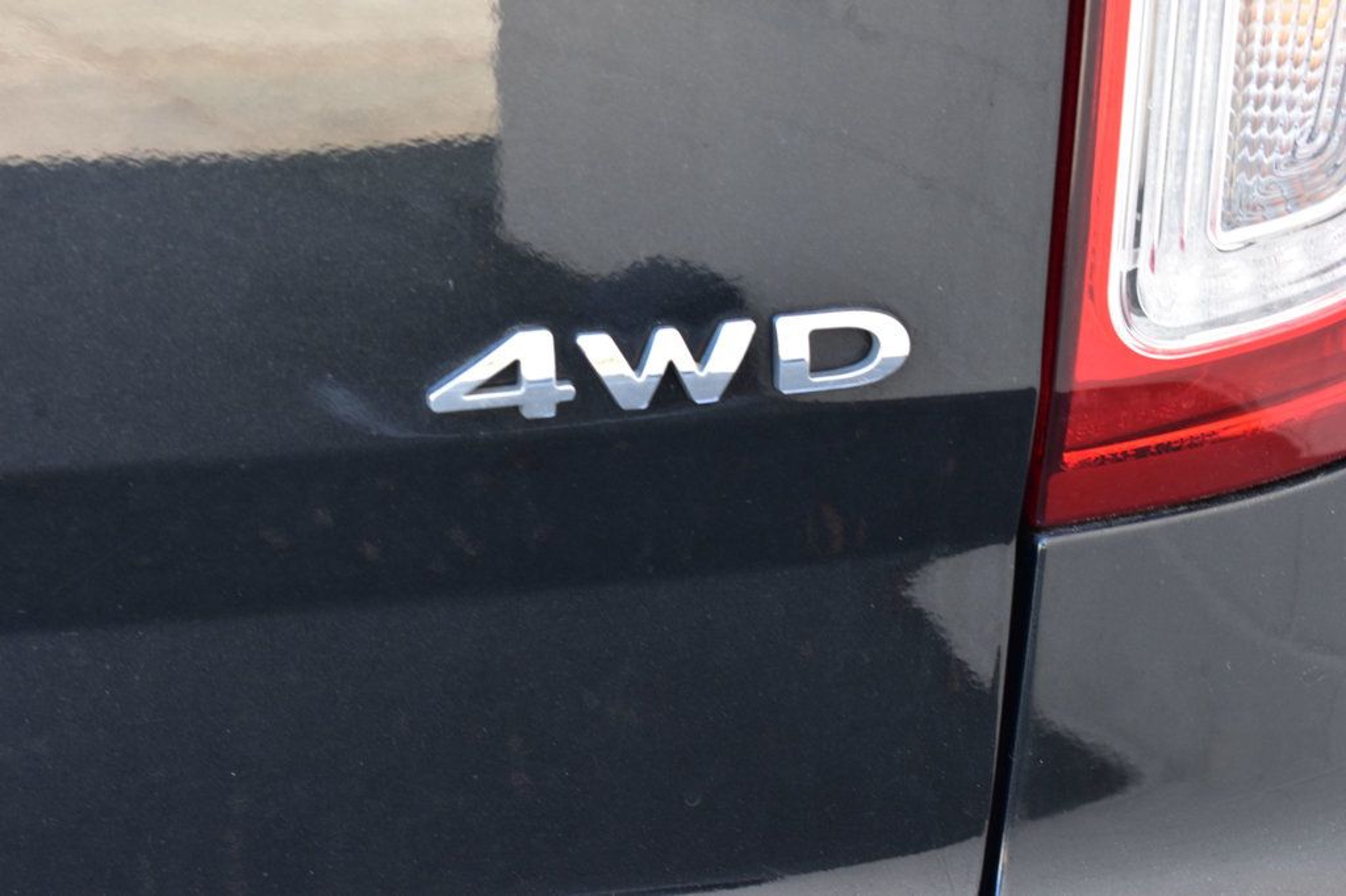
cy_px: 448
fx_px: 3083
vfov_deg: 16.5
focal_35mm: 82
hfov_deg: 24.6
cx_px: 673
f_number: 7.1
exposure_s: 1/30
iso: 400
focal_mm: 55
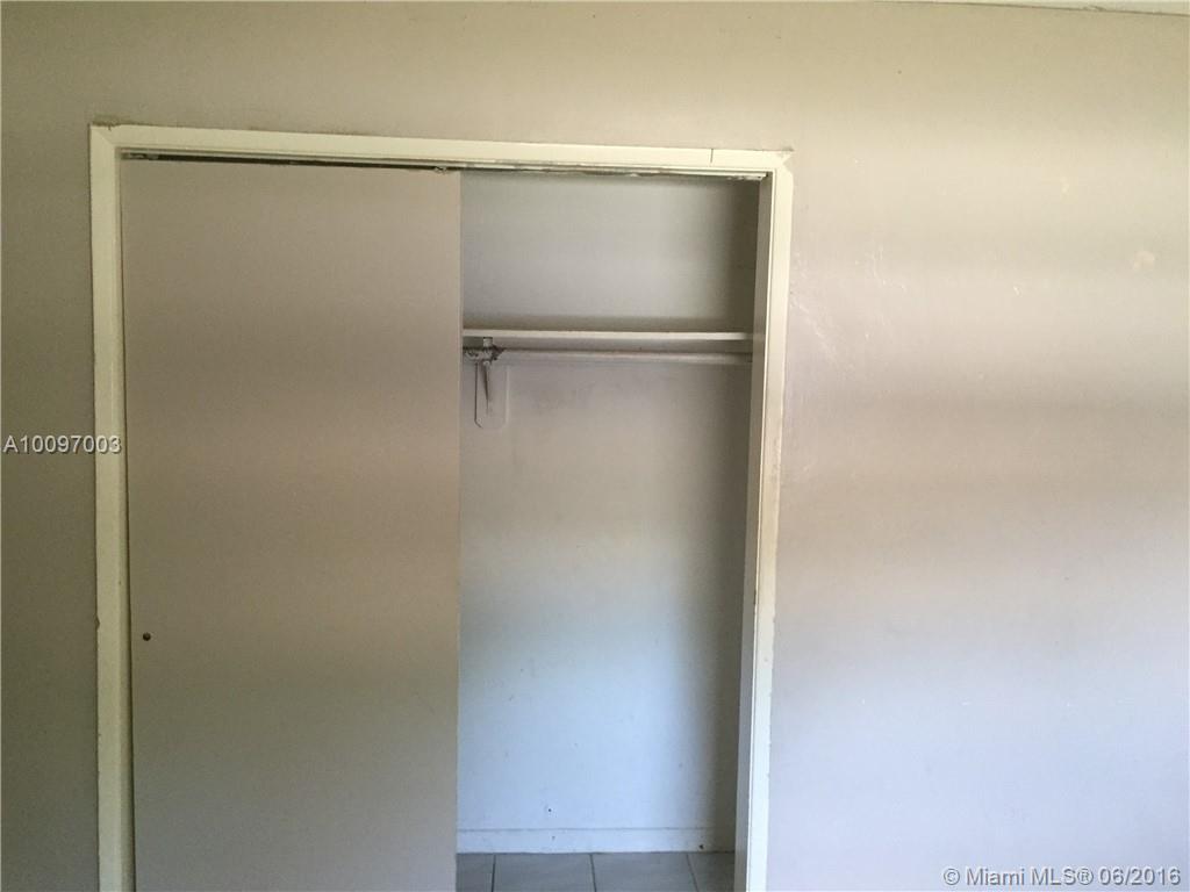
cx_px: 595
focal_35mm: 29
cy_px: 446
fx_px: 997
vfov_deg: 48.2
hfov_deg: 61.7
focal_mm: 4.15
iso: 125
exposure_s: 1/30
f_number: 2.2
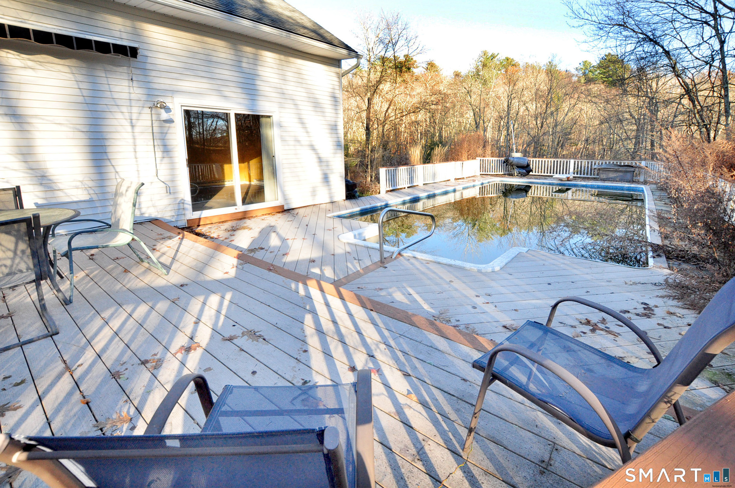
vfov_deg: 77.2
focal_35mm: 15
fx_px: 306
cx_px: 368
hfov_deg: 100.5
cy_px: 244
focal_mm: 10
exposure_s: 1/200
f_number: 8
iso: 1000
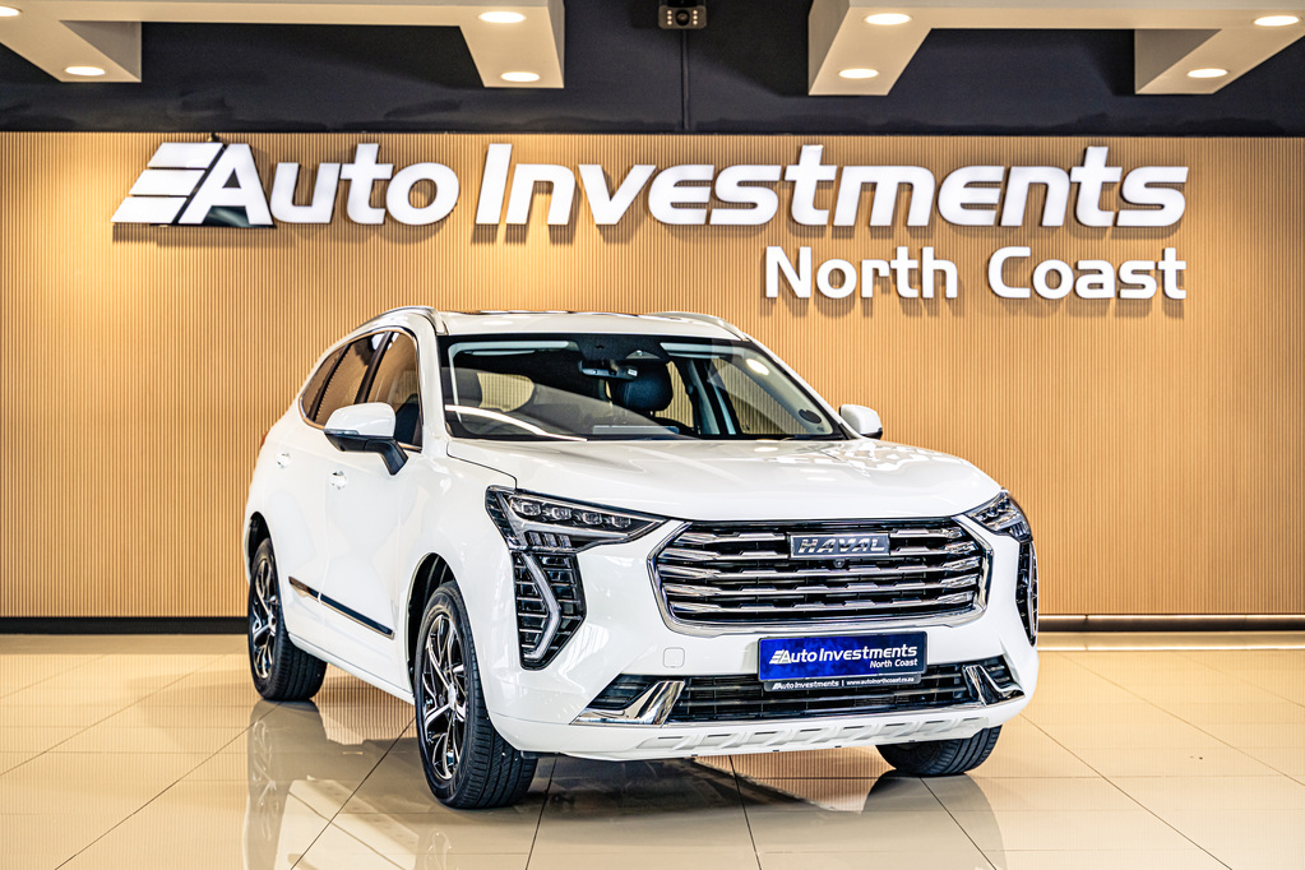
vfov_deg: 24.6
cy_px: 435
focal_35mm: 55
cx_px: 652
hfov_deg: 36.2
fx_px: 1994
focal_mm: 55
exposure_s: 1/125
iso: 400
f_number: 4
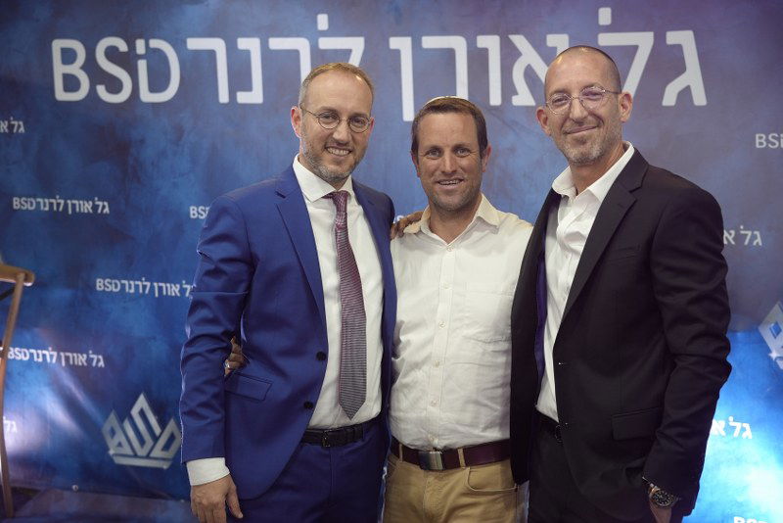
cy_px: 262
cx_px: 392
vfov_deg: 27.7
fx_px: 1060
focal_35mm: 49
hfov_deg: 40.6
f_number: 4
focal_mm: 48.7
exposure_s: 1/160
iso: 1600
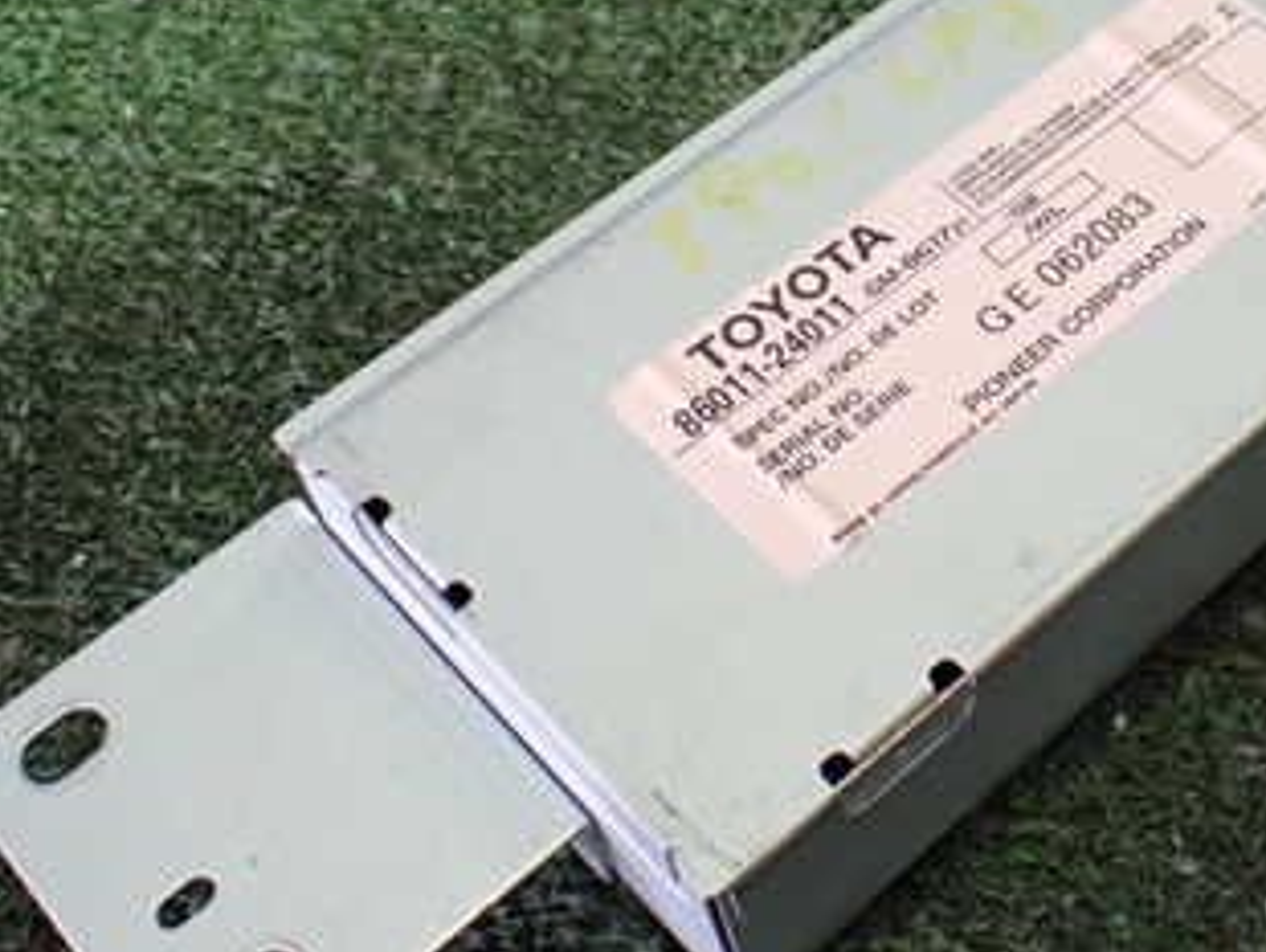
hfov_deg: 32.5
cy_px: 343
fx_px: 2123
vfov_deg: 25.2
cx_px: 960
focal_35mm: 58
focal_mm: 5.4
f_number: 2.3
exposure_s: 1/125
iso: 800
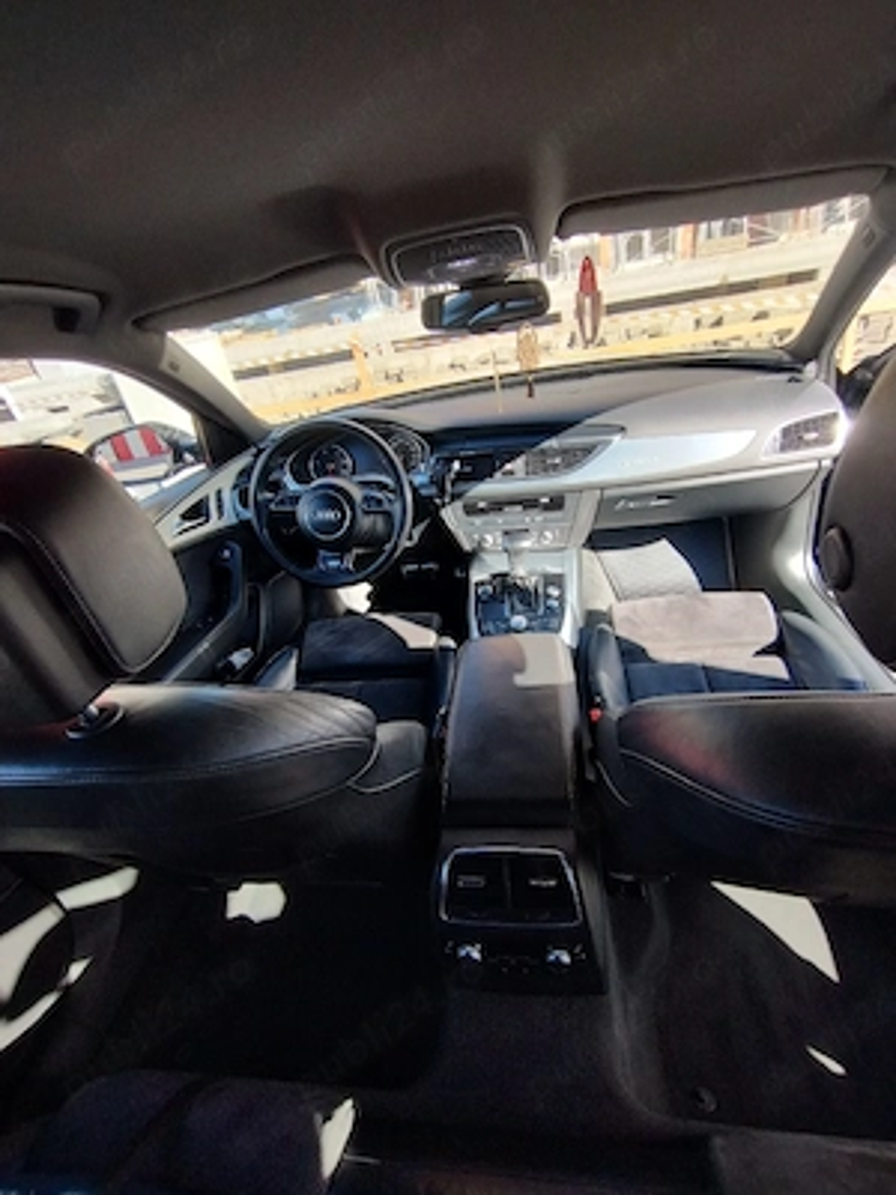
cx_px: 448
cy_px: 598
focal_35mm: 16
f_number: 2.2
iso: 100
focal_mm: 1.66
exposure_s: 1/130
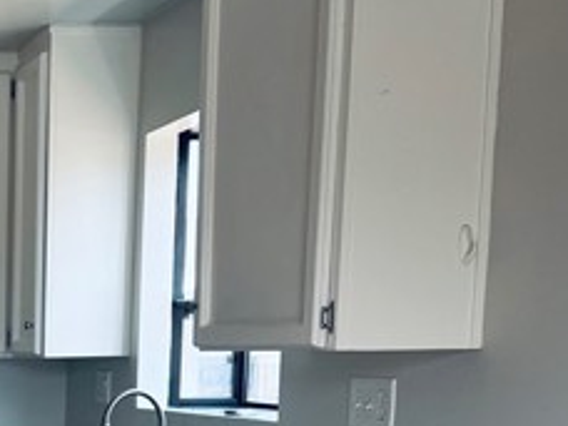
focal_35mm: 73
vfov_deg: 19.2
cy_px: 491
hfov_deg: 23.2
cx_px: -202
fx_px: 1198
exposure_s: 1/330
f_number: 1.5
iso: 50
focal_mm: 5.7
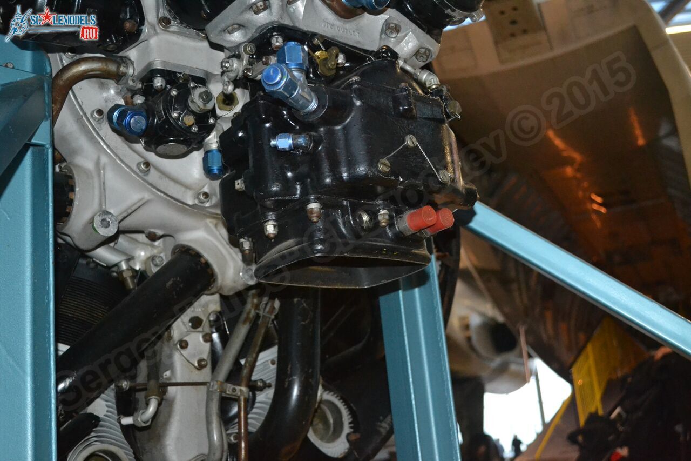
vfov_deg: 29.9
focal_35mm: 45
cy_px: 230
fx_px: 864
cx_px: 346
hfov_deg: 43.6
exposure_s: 1/60
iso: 3200
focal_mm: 30
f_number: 4.5
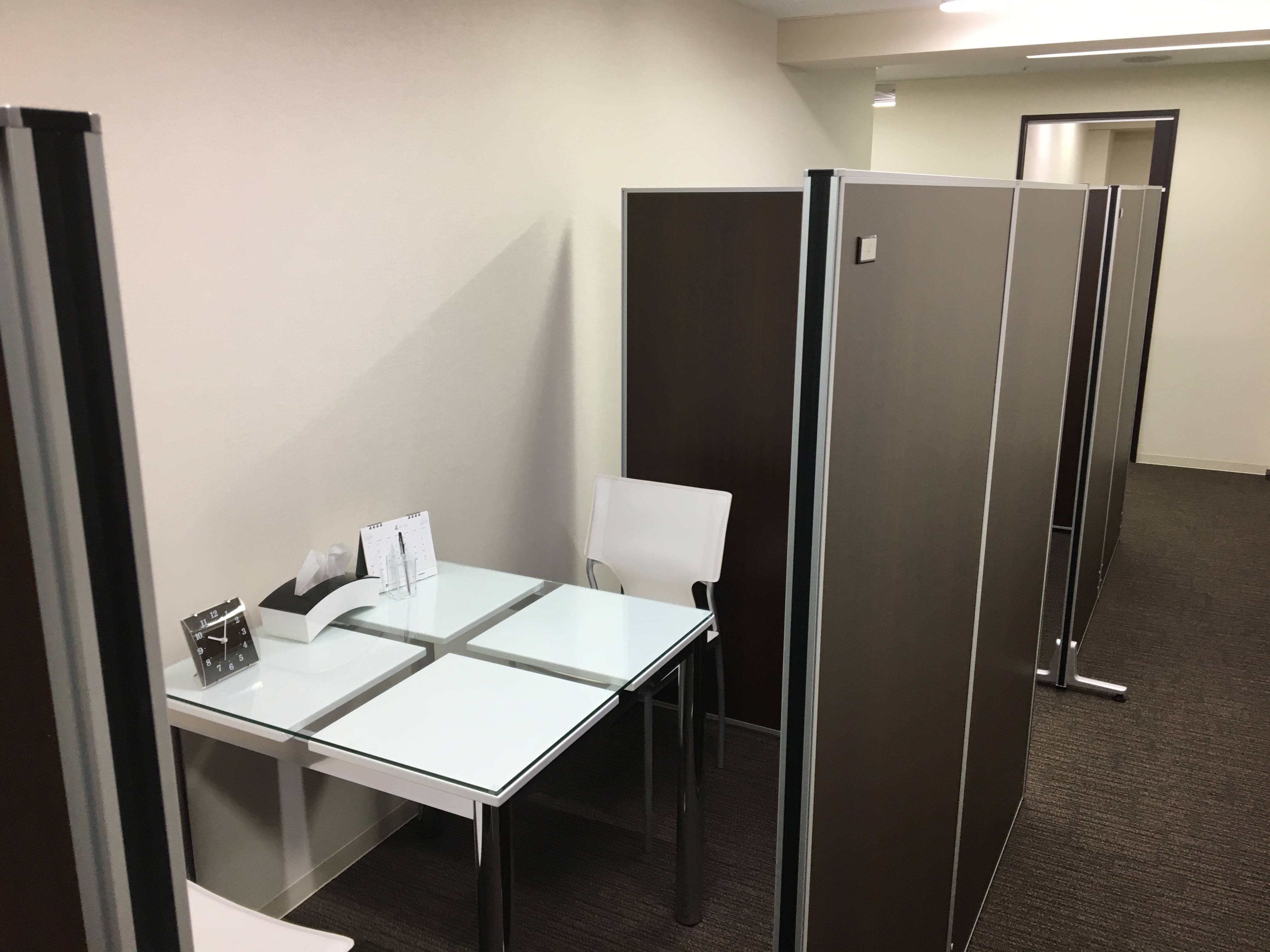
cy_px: 476
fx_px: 1064
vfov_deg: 48.2
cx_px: 635
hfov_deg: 61.7
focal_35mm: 29
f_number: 2.2
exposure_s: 1/33
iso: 32
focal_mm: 4.15
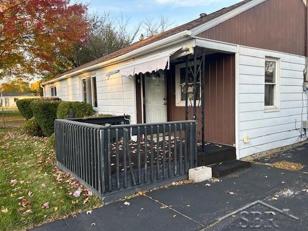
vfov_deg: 53.1
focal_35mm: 26
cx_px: 154
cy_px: 116
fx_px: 231
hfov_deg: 67.3
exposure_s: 1/190
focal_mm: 5.7
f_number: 1.5
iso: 40
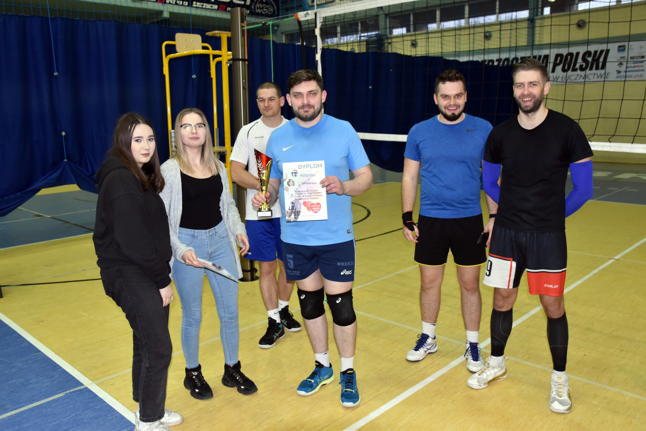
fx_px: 538
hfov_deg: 61.9
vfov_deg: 43.6
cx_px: 323
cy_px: 216
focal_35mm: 30
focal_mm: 20
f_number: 4.5
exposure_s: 1/80
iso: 800
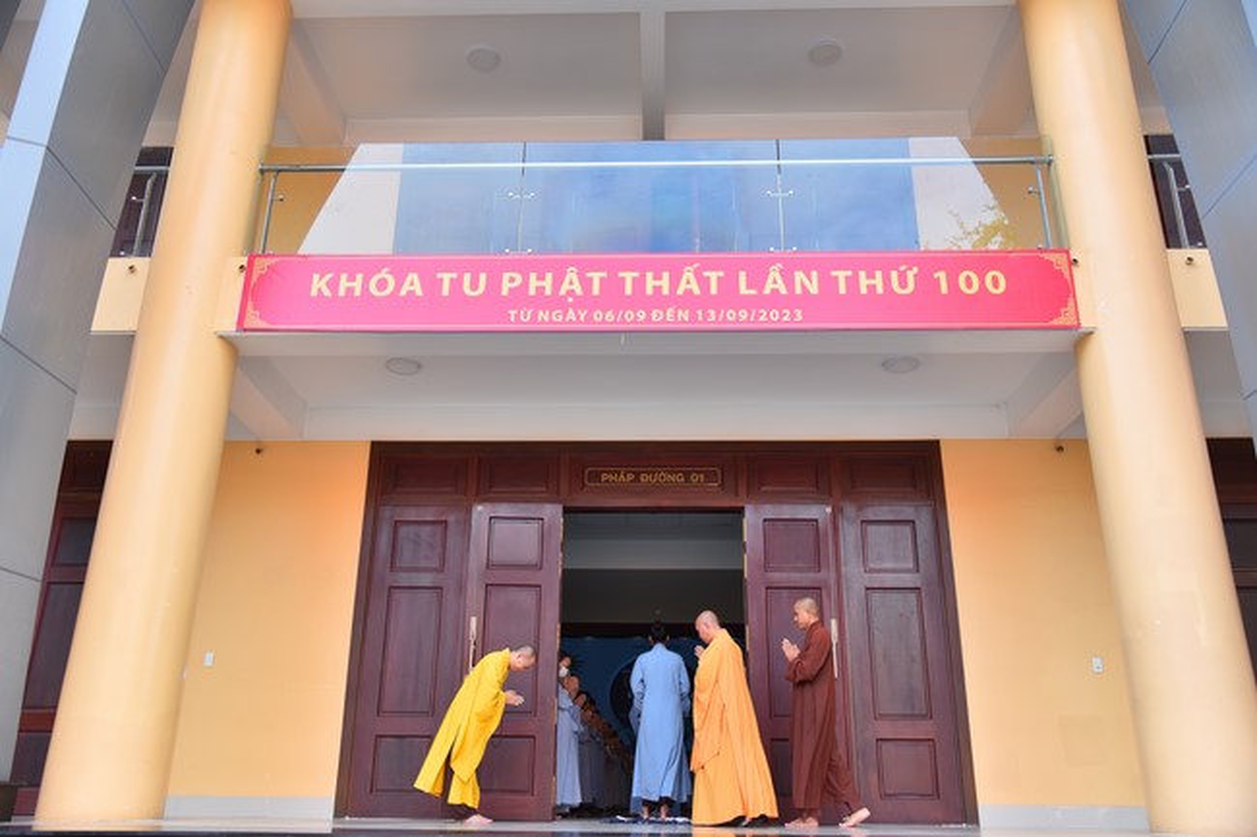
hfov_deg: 61.9
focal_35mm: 30
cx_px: 628
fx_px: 1047
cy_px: 418
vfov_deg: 43.6
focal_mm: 30
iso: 160
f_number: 5.6
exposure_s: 1/160
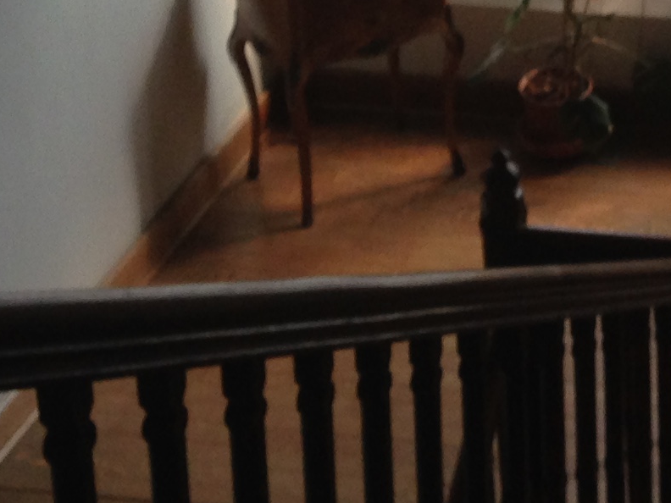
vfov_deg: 10.6
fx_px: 2636
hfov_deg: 14.1
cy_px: -205
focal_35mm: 136
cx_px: 788
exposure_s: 1/120
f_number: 2.4
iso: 80
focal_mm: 4.12
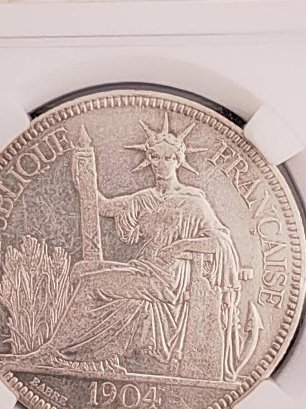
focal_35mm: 64
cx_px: 130
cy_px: 156
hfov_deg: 22.9
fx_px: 755
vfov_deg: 30.2
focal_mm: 1.82
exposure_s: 1/25
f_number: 2
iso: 2000
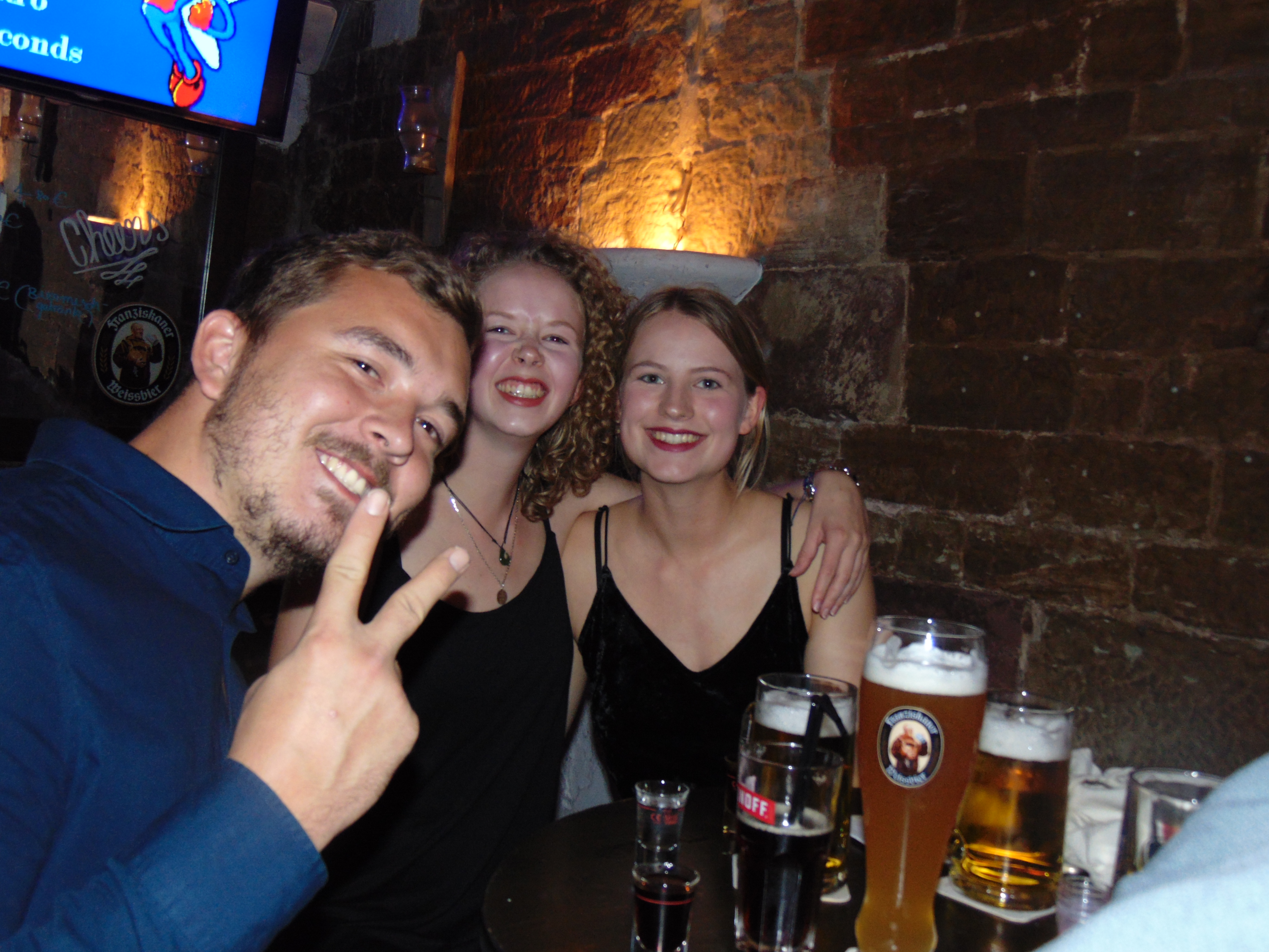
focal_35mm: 35
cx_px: 634
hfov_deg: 52.6
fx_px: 1283
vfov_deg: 40.7
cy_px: 476
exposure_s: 1/8
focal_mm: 6.3
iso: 200
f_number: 3.2
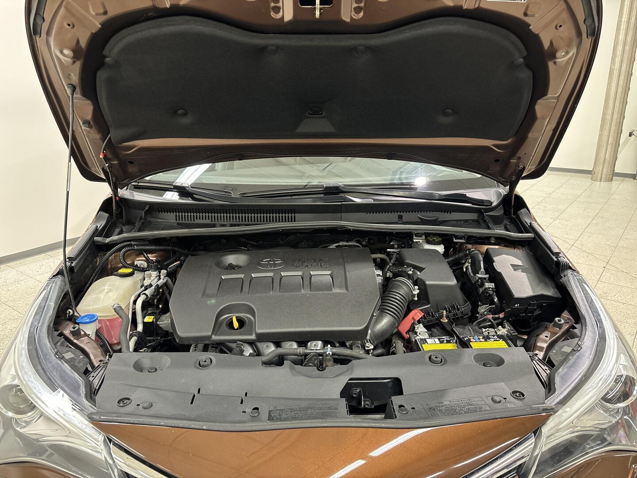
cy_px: 239
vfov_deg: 53.1
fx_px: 478
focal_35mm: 26
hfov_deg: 67.3
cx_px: 318
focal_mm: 5.96
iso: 250
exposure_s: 1/50
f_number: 1.6
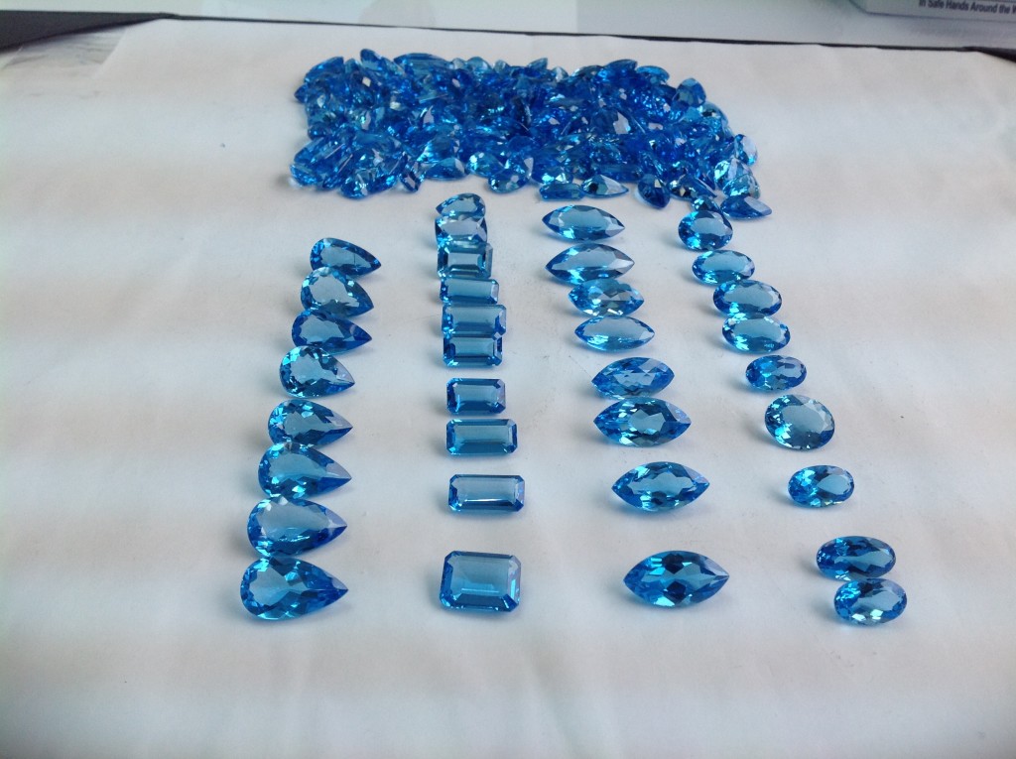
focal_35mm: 35
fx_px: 1026
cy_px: 380
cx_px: 508
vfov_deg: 40.6
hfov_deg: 52.7
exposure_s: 1/187
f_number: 2.4
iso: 50
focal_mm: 4.28
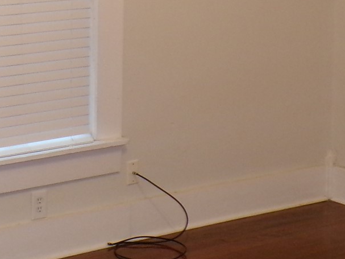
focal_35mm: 108
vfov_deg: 13.3
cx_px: 82
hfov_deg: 18.1
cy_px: -60
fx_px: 1076
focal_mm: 5.8
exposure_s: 1/17
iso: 400
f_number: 3.2
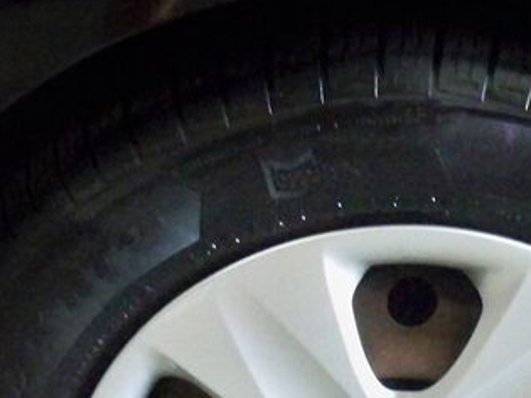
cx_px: 394
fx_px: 1702
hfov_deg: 17.6
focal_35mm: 111
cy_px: 518
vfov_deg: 12.9
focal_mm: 6.3
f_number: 3.1
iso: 1250
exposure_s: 1/60
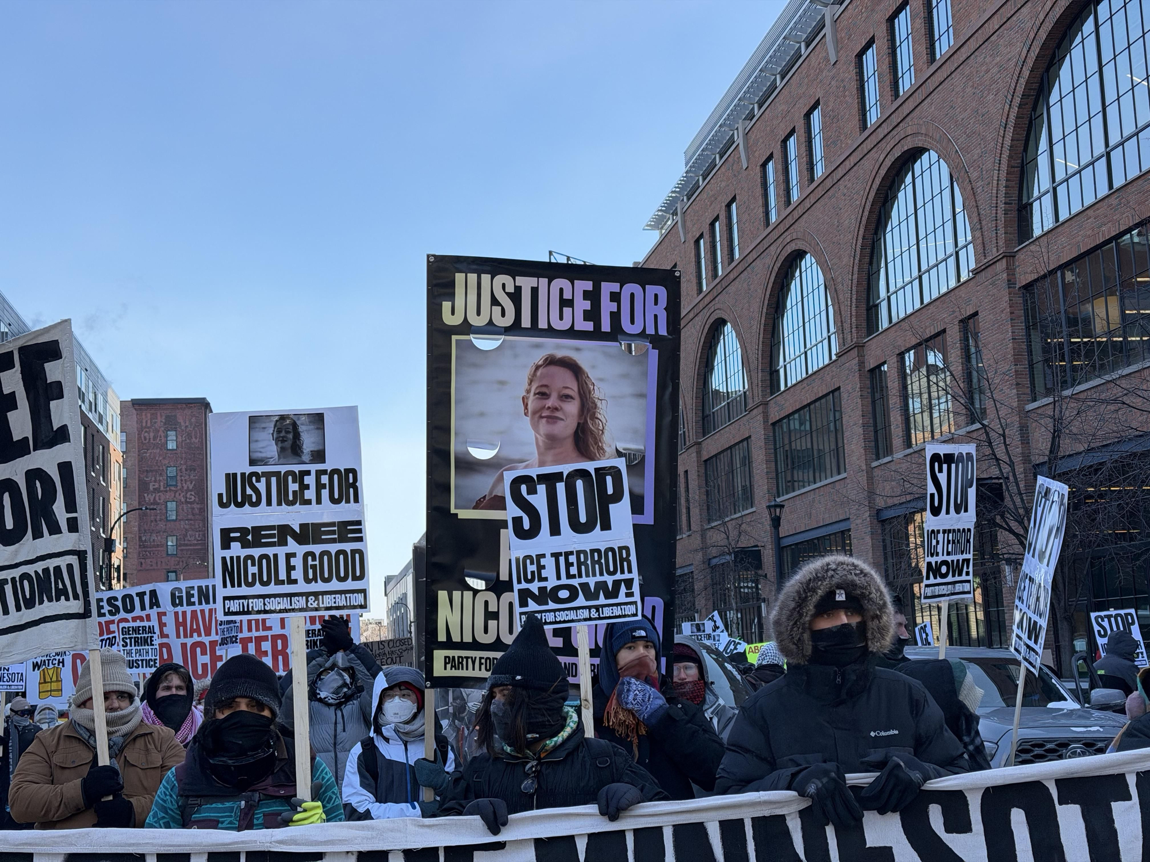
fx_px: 1595
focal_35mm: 48
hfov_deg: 39.7
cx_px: 575
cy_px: 431
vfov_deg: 30.3
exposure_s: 1/1185
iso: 80
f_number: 1.78
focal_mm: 6.76
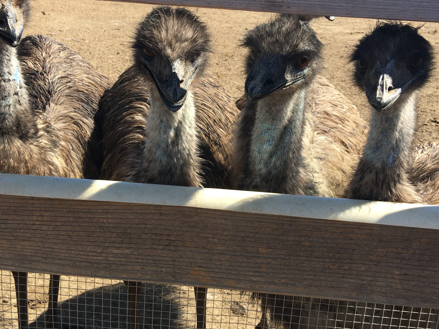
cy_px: 164
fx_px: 533
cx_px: 204
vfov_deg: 34.3
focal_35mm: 42
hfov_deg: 44.8
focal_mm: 4.15
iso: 25
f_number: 2.2
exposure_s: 1/836
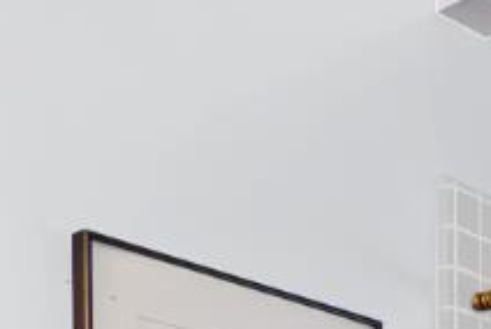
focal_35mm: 106
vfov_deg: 10.9
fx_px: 1448
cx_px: 208
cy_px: 799
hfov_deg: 19.2
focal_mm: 10
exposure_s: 2.5
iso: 100
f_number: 7.1
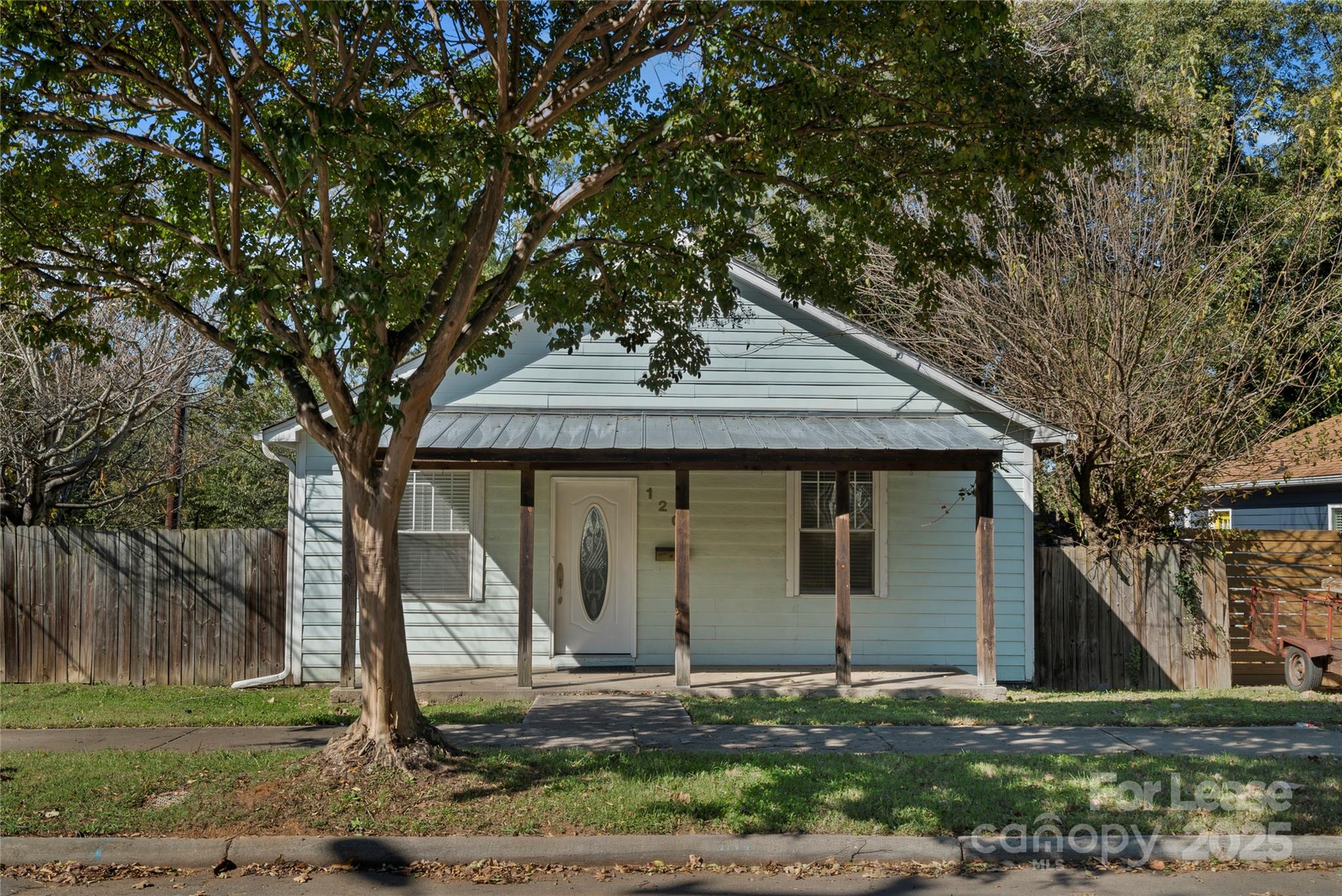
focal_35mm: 35
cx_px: 671
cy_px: 448
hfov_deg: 54.4
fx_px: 1305
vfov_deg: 37.9
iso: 100
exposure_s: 1/50
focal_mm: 35
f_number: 11
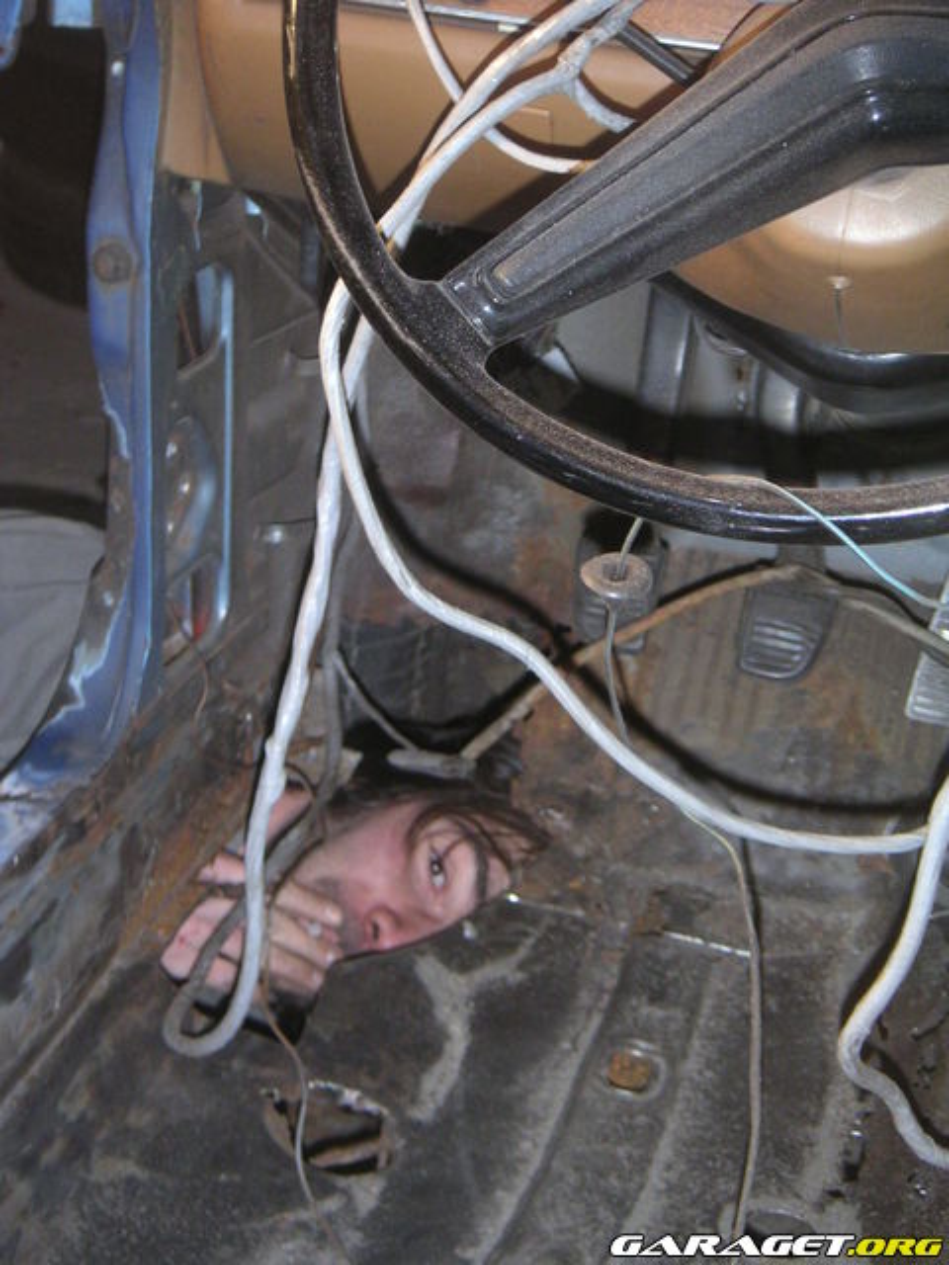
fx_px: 2413
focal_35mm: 66
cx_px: 474
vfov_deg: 29.4
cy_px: 632
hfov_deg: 22.3
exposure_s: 1/60
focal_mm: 10.2
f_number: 3.1
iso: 160
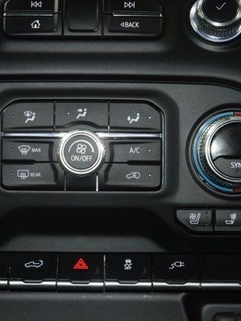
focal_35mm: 114
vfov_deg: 17.3
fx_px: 1058
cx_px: 82
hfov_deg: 13.0
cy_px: 159
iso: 1000
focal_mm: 50
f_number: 4.5
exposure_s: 1/25
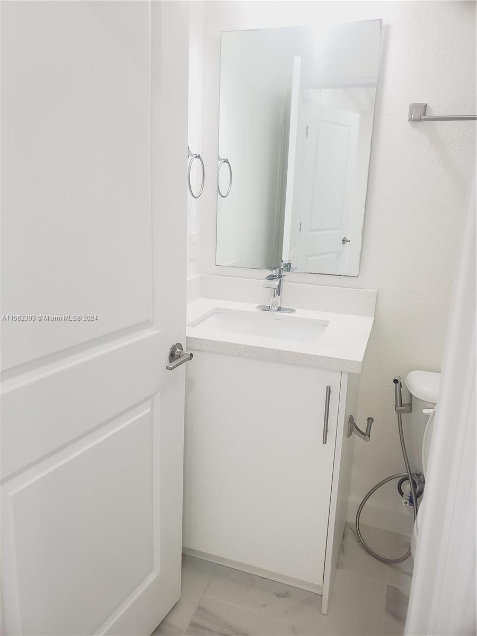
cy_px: 318
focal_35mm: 26
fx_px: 478
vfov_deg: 67.3
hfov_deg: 53.1
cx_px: 238
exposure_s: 1/120
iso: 250
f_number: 2.4
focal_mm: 4.3
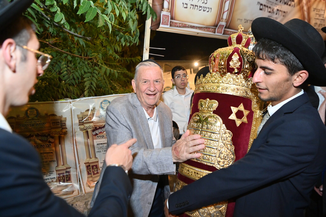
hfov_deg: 73.7
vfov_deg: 53.1
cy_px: 108
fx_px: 217
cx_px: 163
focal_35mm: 24
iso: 3200
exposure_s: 1/100
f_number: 3.5
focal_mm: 24
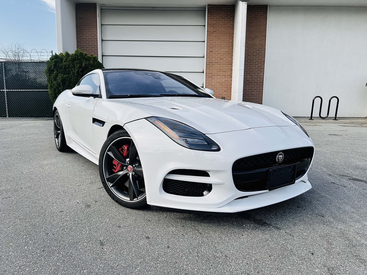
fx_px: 276
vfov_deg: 53.1
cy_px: 138
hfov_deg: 67.3
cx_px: 184
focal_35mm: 26
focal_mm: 5.7
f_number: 1.5
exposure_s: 1/2123
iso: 50
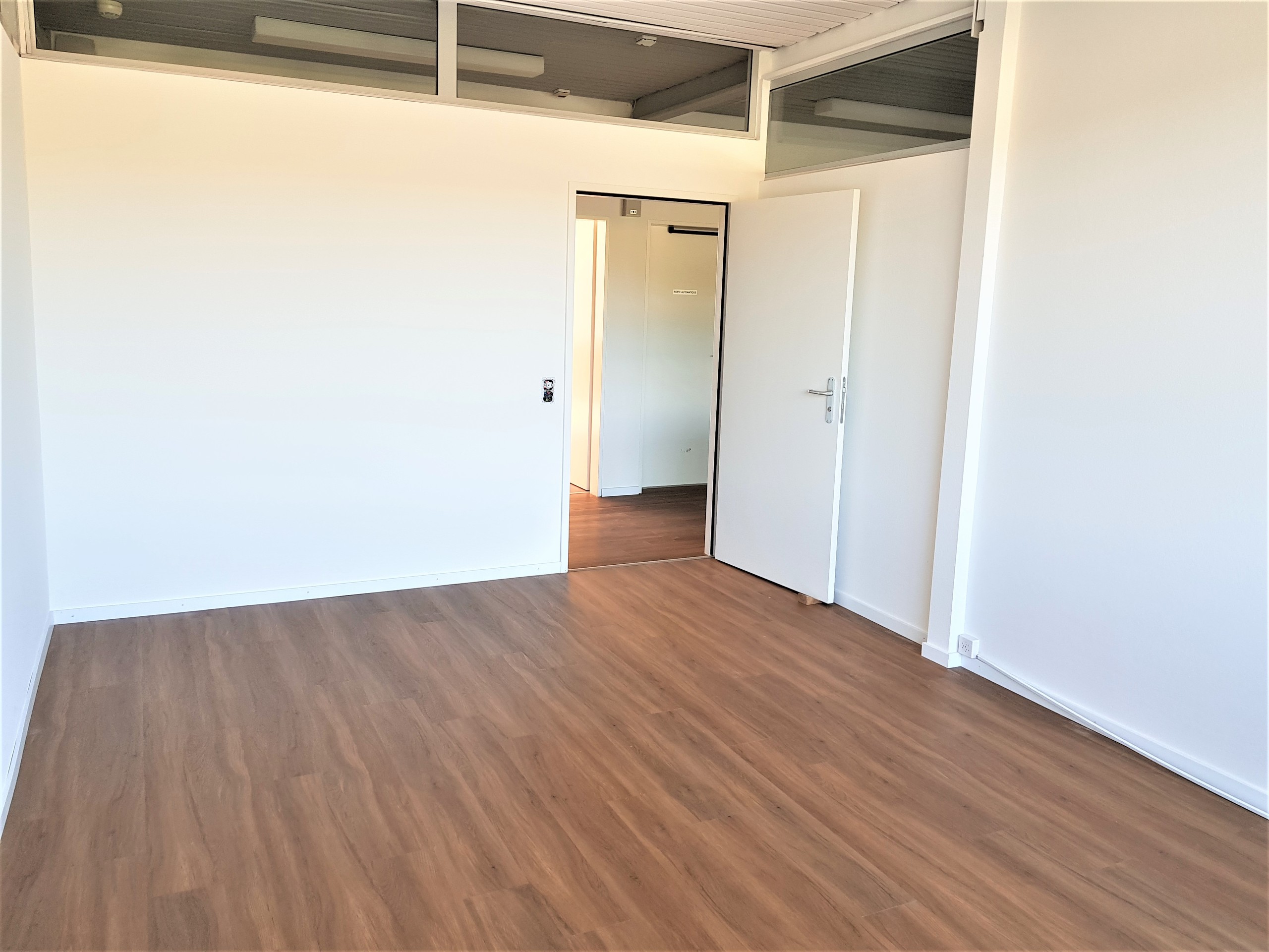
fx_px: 953
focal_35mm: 26
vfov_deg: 53.1
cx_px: 634
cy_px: 476
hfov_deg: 67.3
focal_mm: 4.2
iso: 50
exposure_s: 1/60
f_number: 1.7
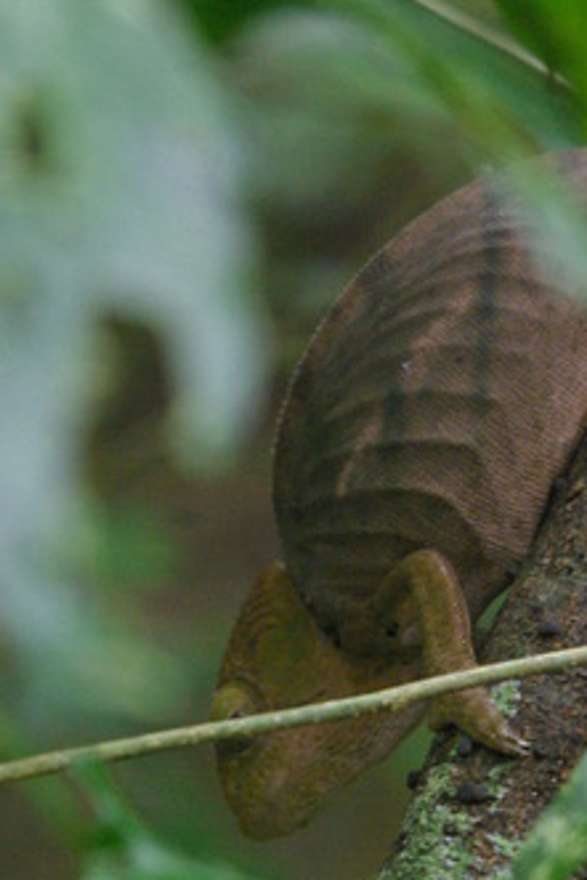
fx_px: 8502
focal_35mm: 348
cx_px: 420
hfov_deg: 4.0
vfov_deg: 5.9
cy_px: 449
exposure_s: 1/15
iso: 1600
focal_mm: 160
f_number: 5.6
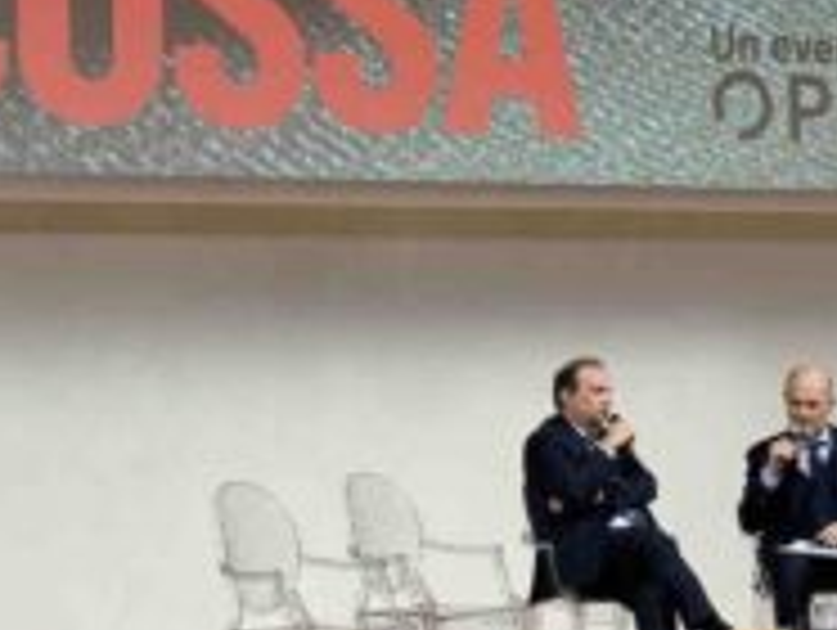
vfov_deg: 14.3
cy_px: 81
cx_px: 382
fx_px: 2494
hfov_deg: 19.0
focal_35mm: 103
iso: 80
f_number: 1.78
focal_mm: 6.76
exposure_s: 1/92
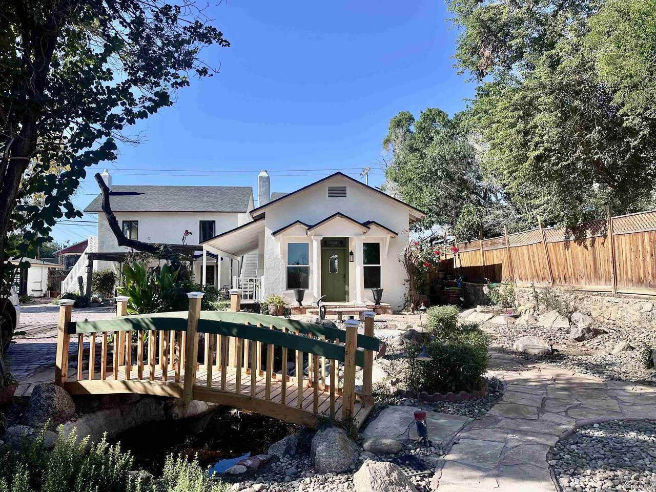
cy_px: 246
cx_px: 328
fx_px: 455
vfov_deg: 56.8
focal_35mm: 24
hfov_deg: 71.6
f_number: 1.78
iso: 80
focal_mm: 6.86
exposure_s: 1/2882
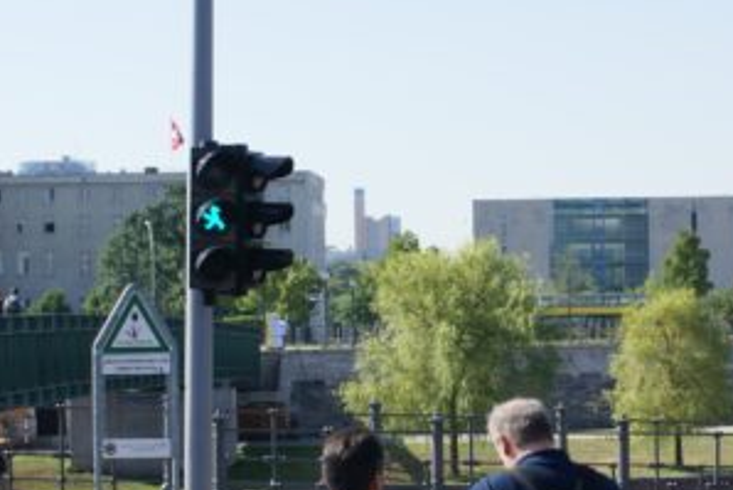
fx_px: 2465
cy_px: 350
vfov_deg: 11.3
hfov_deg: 16.9
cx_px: 477
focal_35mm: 121
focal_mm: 40
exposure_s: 1/100
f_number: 13
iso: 100
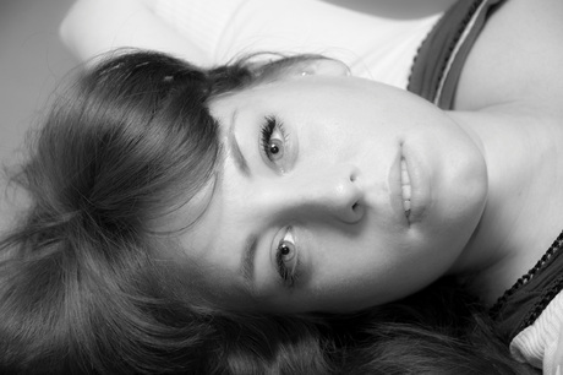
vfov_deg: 13.0
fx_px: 1641
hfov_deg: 19.5
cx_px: 282
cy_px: 188
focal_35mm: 105
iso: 200
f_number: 5
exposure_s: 1/250
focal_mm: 70
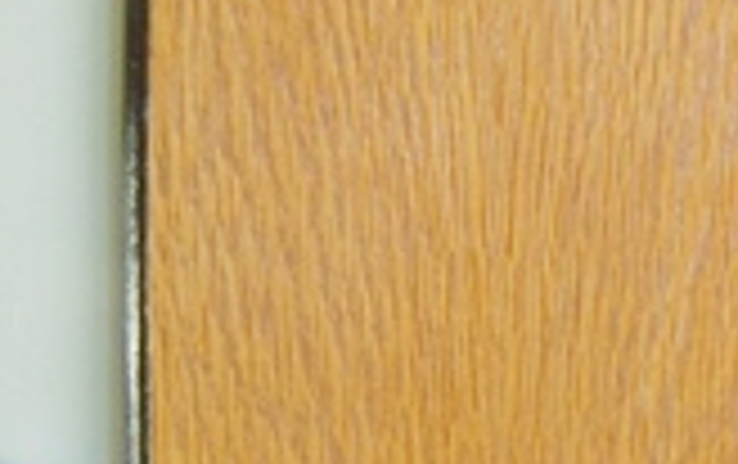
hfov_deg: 13.4
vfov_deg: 8.5
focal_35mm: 151
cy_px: 707
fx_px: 3041
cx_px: 914
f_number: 3.5
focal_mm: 18
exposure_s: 1/50
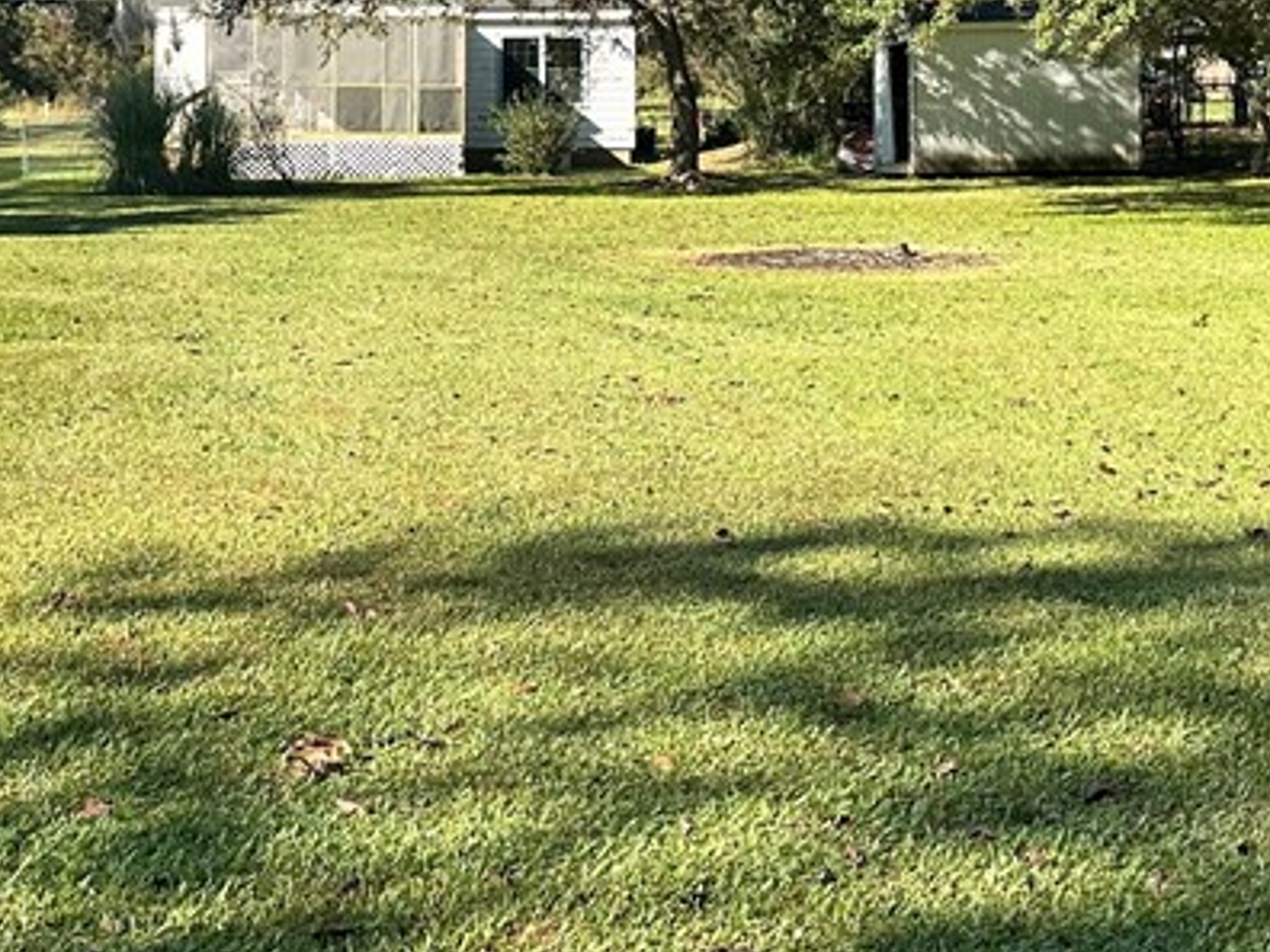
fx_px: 2275
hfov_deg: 30.7
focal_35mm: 62
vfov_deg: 23.3
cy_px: 202
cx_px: 343
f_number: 1.78
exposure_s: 1/2028
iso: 80
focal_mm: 6.86
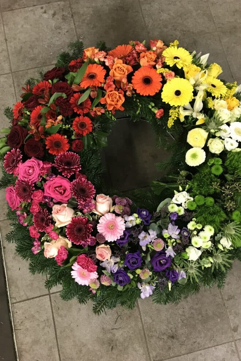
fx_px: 301
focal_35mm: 30
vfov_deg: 61.9
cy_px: 176
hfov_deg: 43.5
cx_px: 134
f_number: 1.8
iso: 100
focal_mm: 3.99
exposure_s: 1/14
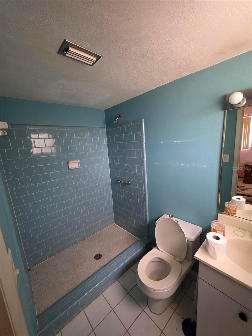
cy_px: 168
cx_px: 126
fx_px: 126
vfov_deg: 106.2
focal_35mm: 13
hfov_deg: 89.9
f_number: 1.9
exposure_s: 1/60
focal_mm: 2.2
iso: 640
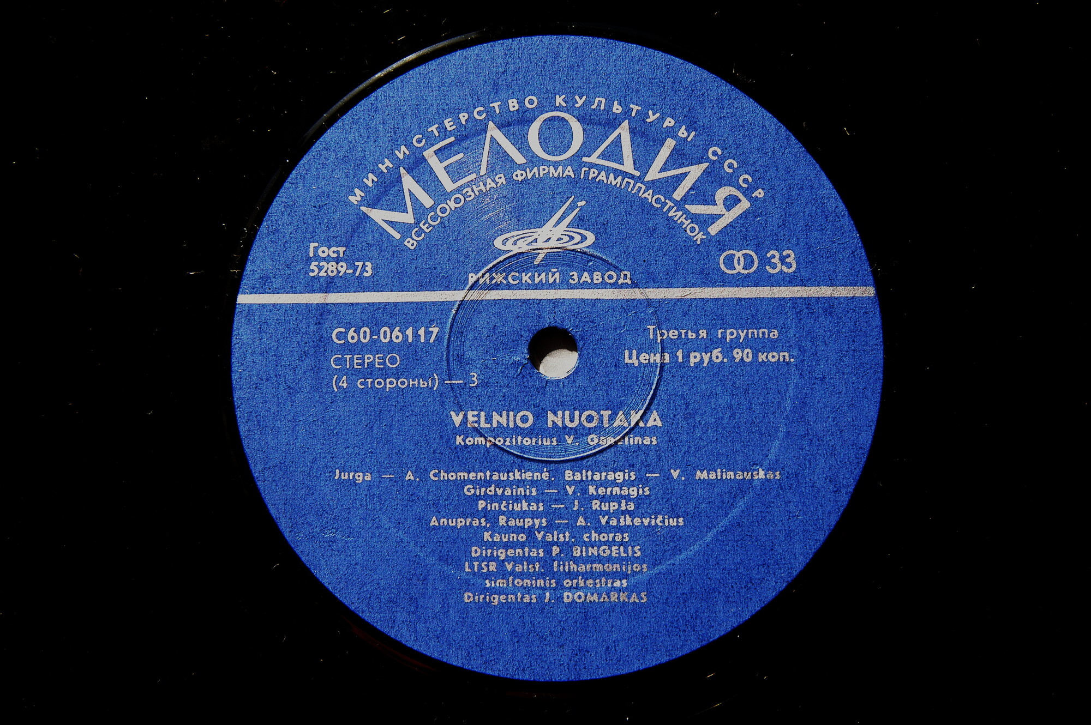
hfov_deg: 37.9
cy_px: 362
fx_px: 1590
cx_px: 546
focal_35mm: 52
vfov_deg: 25.7
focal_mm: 35
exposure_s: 1/250
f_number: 8
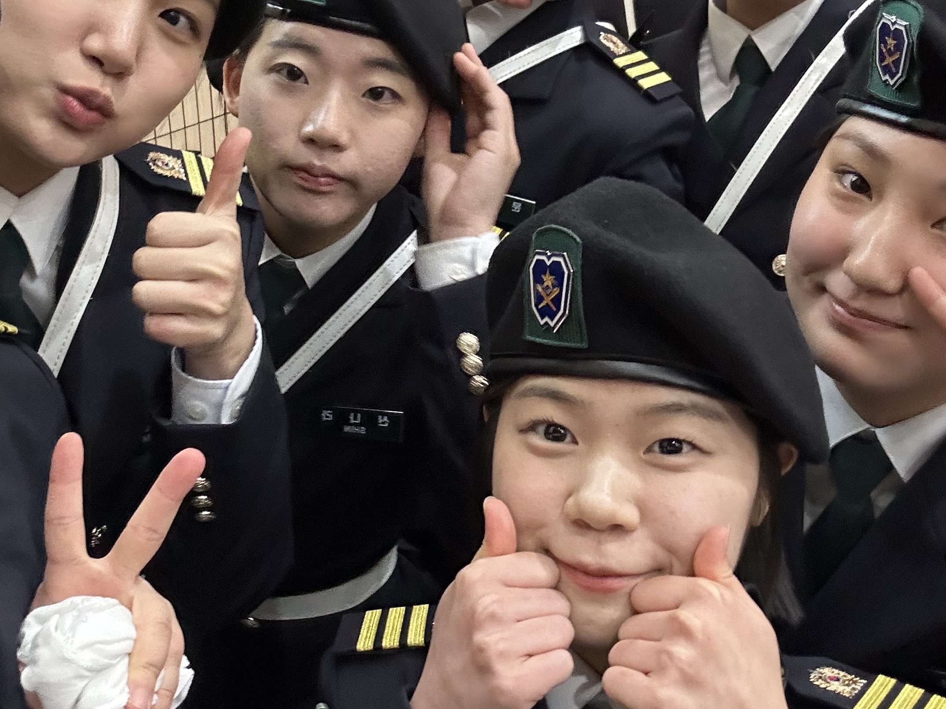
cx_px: 401
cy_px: 305
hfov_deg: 43.7
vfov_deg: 33.5
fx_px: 1175
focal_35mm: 43
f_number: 1.9
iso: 250
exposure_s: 1/40
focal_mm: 2.69
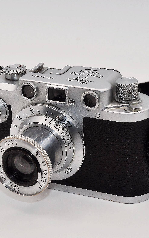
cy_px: 119
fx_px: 754
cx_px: 51
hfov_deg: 11.3
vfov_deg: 18.0
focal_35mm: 116
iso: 200
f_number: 11
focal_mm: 50
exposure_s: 1/60
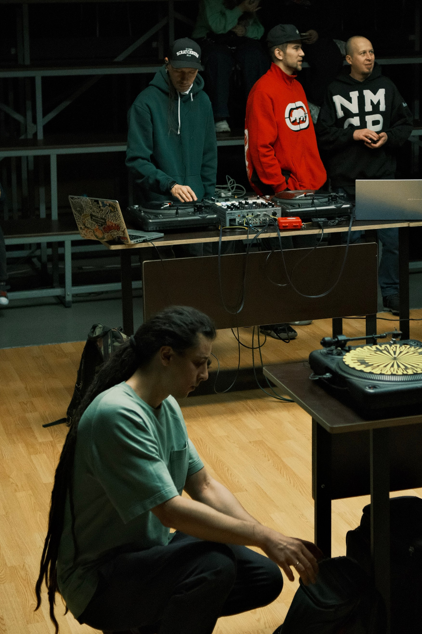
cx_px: 321
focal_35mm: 78
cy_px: 185
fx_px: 1372
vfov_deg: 25.8
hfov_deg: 17.4
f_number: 2.2
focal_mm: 33
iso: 4000
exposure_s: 1/1000
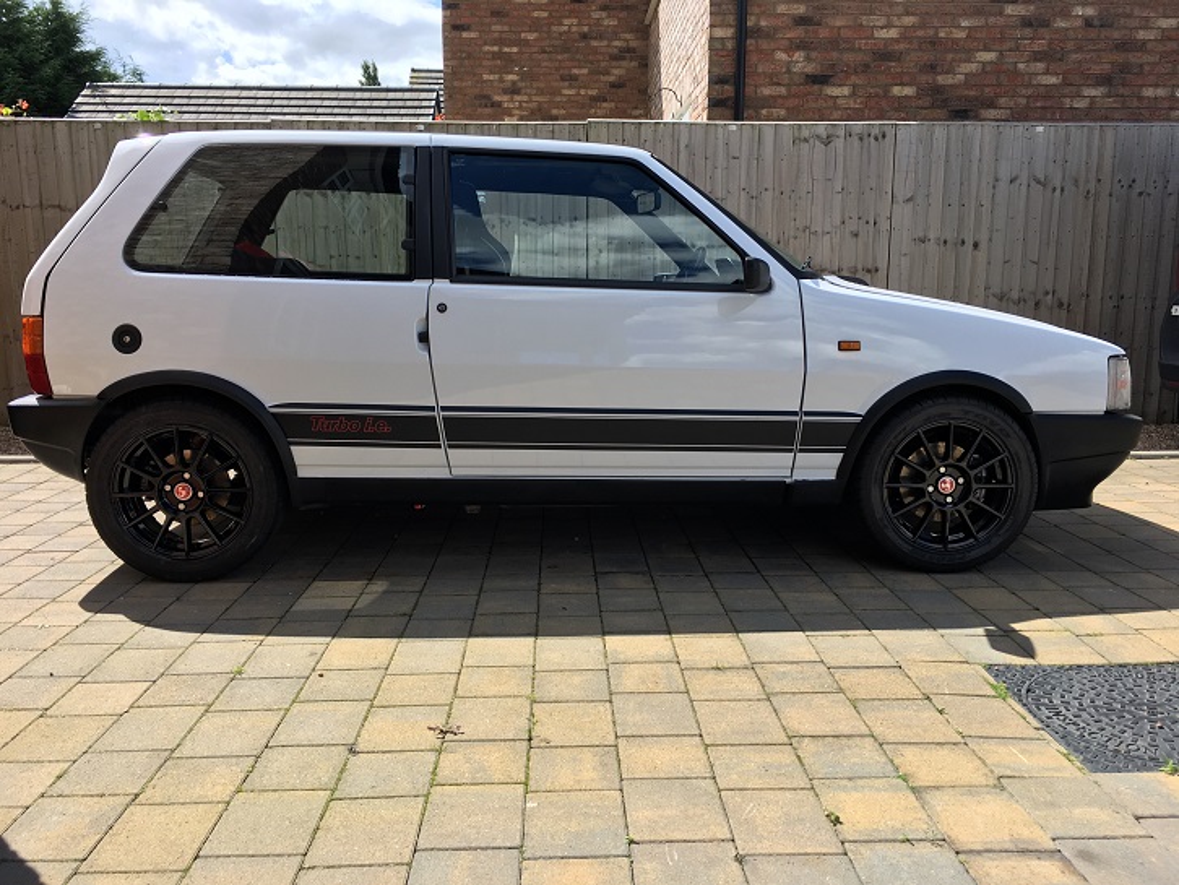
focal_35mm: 29
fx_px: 988
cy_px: 442
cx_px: 590
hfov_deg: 61.6
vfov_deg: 48.3
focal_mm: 4.15
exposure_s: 1/845
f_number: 2.2
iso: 25
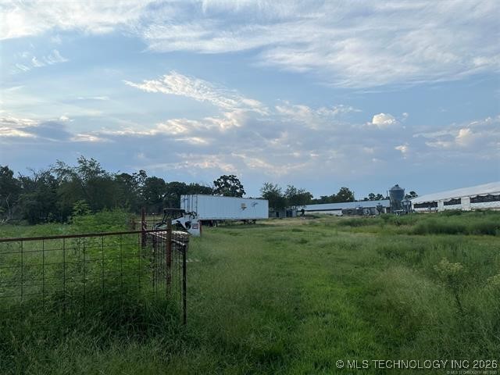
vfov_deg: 56.8
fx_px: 347
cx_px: 250
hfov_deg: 71.6
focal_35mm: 24
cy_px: 188
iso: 80
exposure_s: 1/2353
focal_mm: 6.86
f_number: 1.78
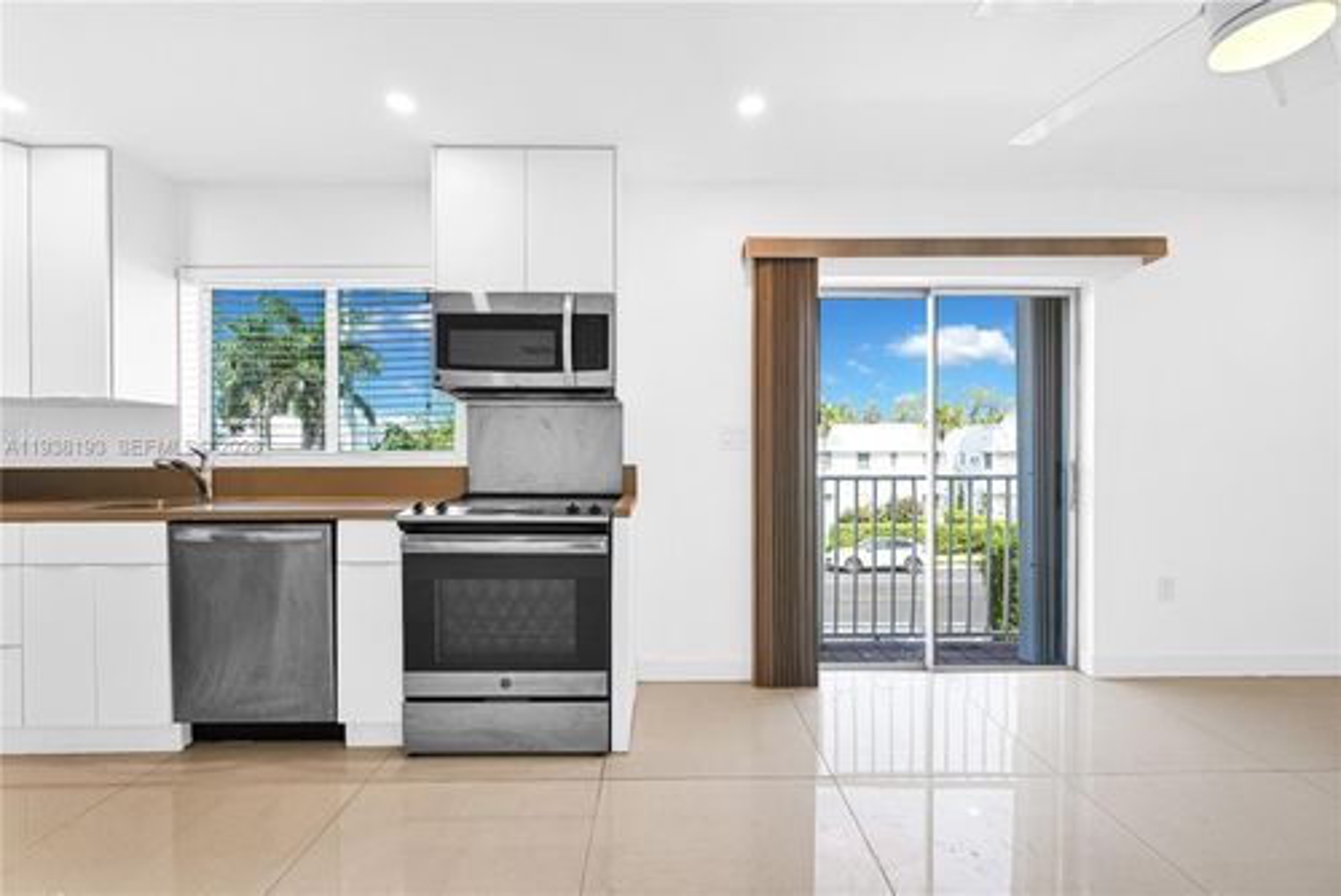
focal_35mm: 14
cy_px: 448
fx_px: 522
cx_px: 670
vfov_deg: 81.3
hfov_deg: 104.2
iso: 200
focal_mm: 14
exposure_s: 1/15
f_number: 8
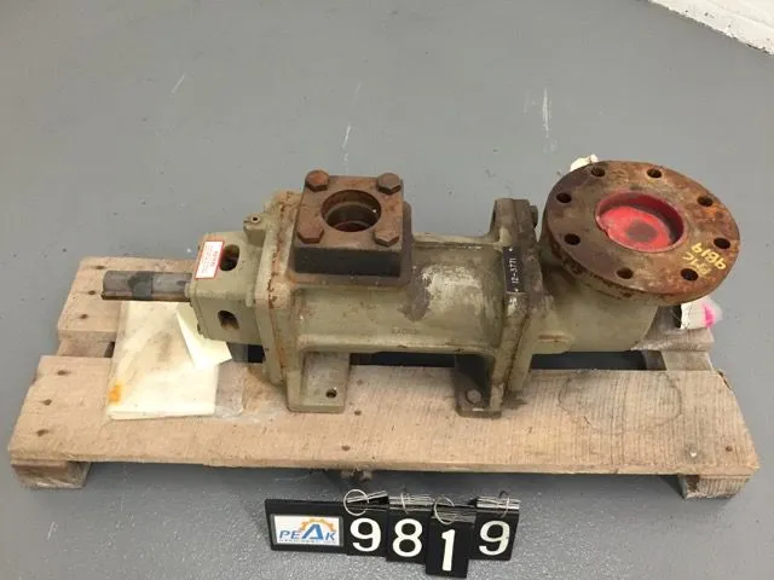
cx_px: 387
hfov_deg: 61.7
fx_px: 648
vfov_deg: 48.2
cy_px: 290
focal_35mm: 29
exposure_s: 1/30
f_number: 2.2
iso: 125
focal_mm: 4.15
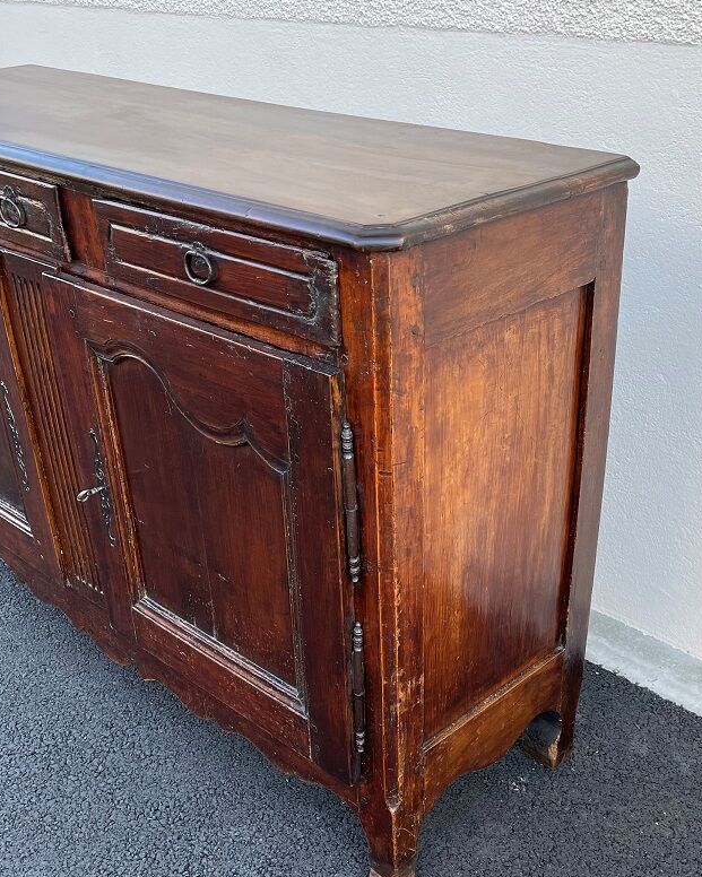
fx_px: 727
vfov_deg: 62.2
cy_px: 426
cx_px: 345
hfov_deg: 51.5
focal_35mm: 28
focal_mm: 4.2
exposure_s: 1/262
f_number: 1.6
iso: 32
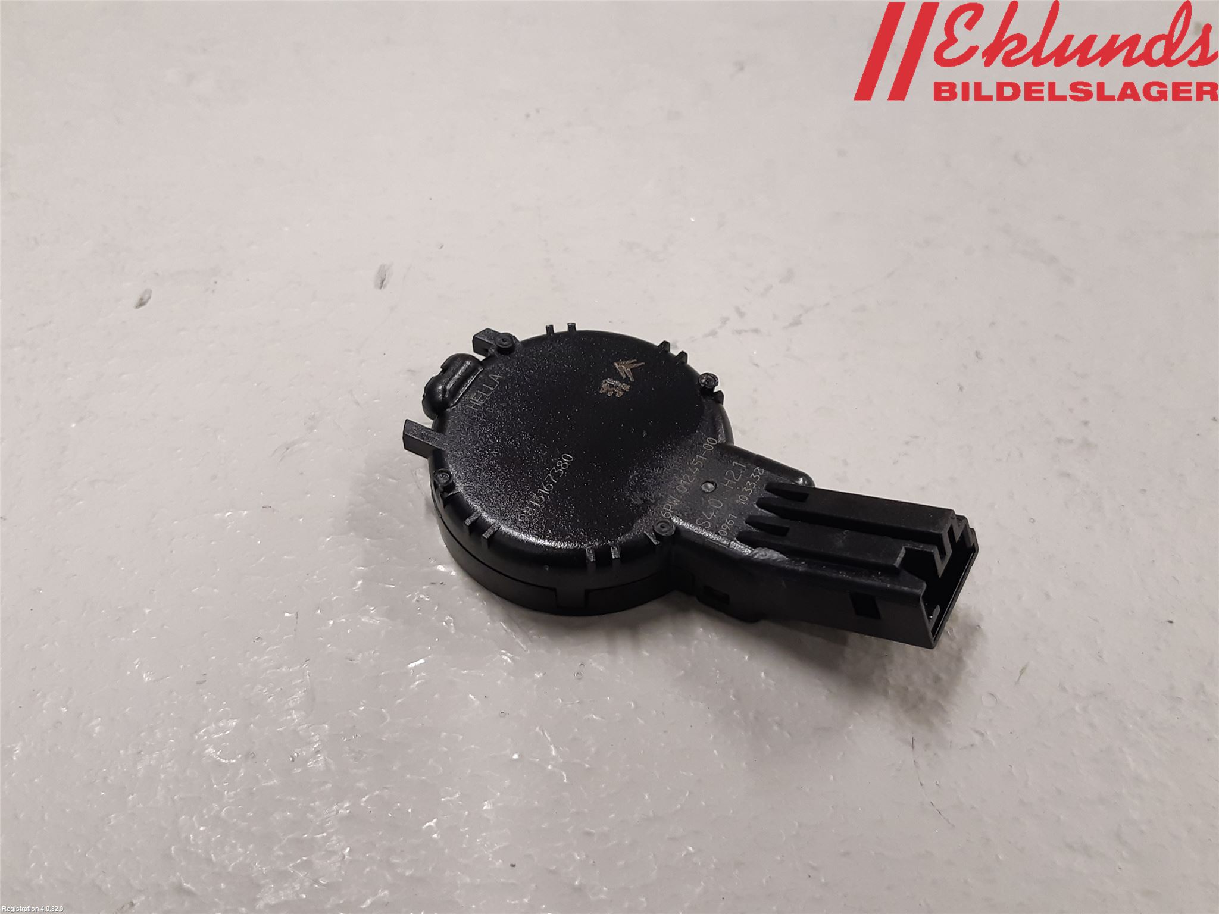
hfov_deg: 67.3
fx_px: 916
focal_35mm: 26
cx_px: 610
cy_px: 457
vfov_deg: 53.1
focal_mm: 3.93
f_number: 1.7
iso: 125
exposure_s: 1/50
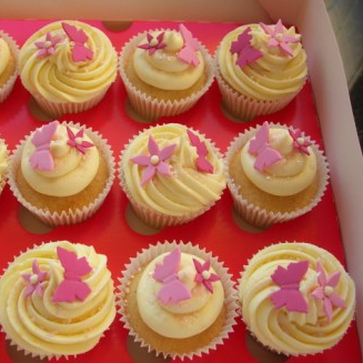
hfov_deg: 36.5
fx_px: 546
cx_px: 129
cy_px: 183
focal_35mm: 46
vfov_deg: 36.8
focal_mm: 7.8
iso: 64
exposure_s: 1/66
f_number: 2.8
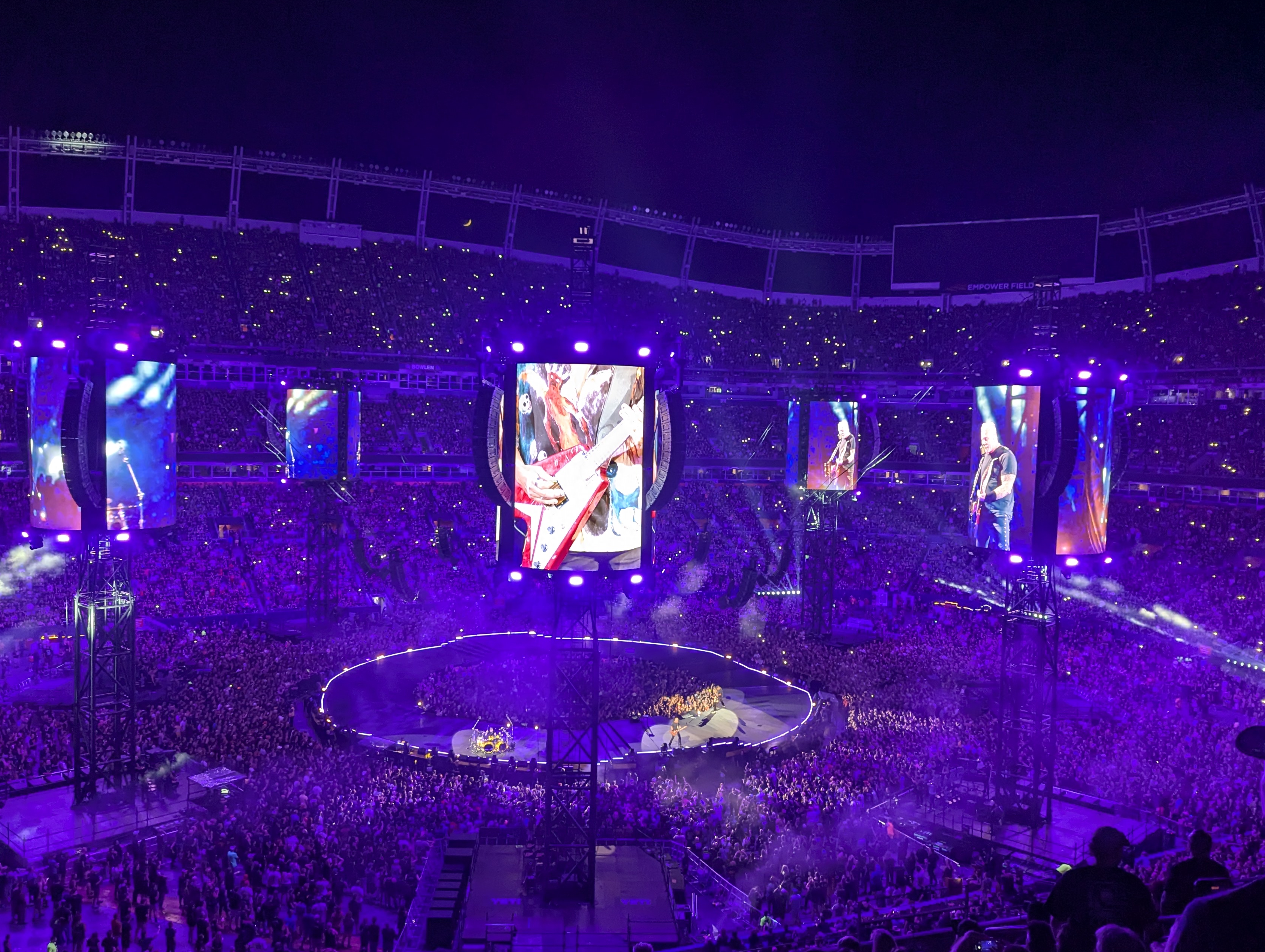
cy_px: 480
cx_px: 585
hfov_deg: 61.5
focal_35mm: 29
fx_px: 1061
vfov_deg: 48.3
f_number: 1.85
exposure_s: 1/139
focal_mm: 6.81
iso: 289
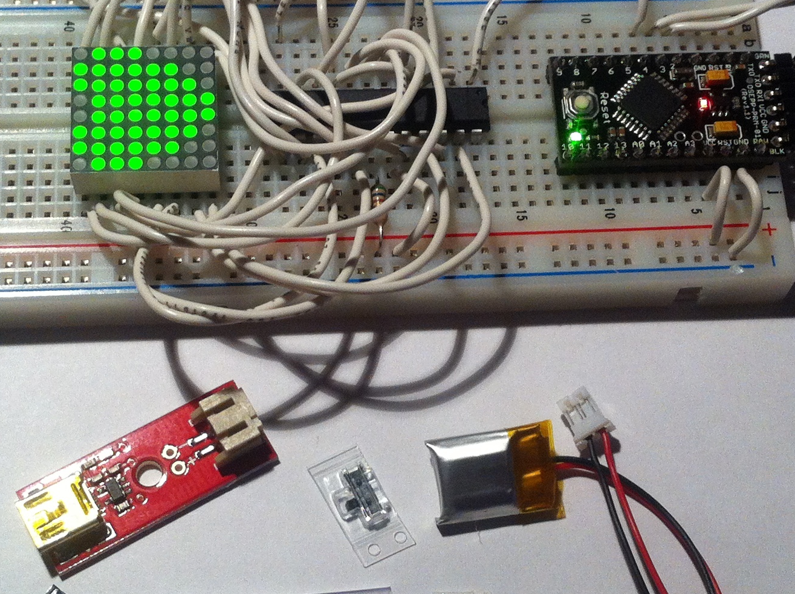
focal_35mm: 69
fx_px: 1582
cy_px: 347
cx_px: 398
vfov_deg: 21.2
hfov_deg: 28.2
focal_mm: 3.85
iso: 125
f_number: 2.8
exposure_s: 1/100
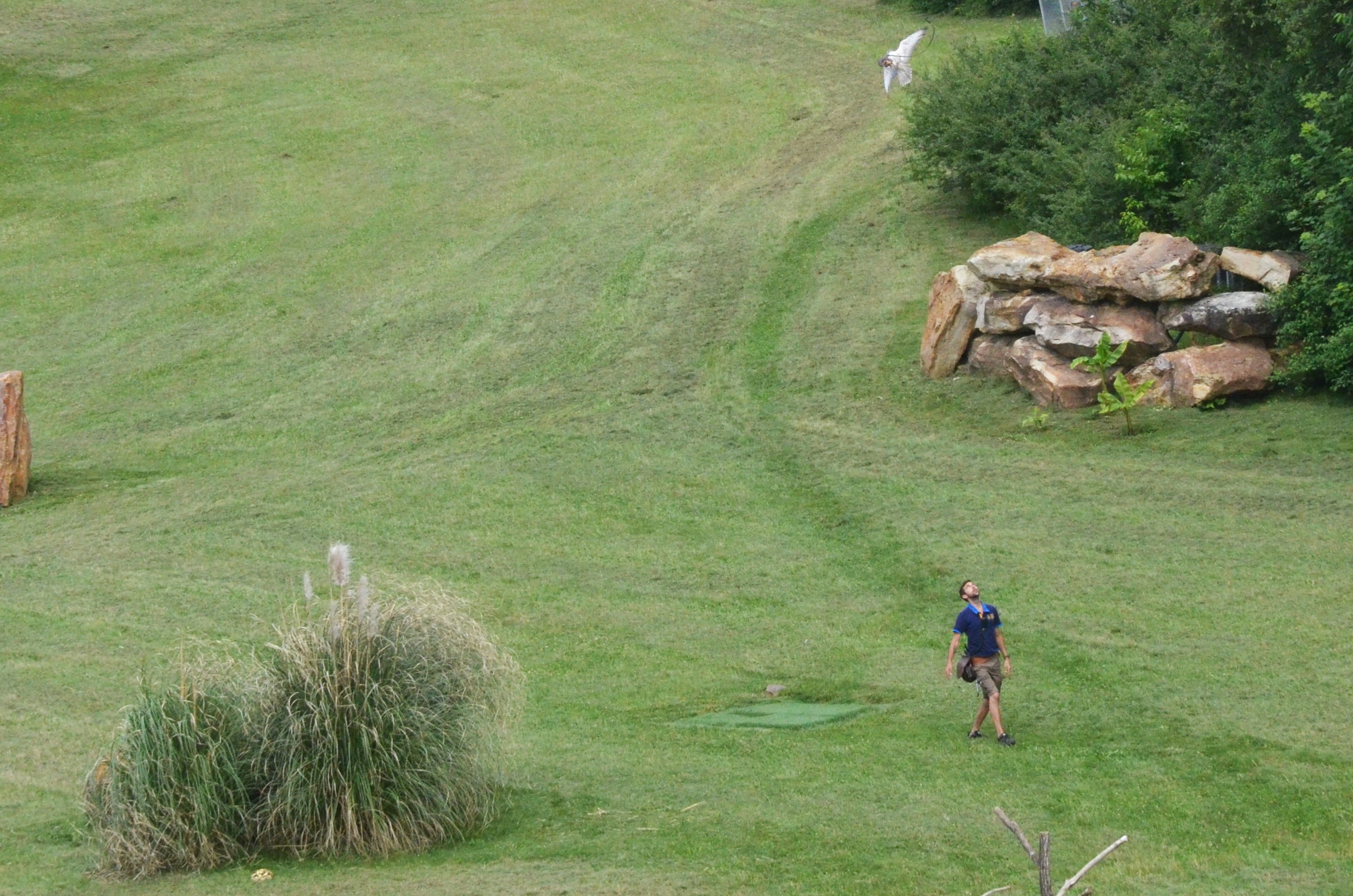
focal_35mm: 105
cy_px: 448
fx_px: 3938
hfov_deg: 19.5
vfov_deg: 13.0
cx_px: 676
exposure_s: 1/1250
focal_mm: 70
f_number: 9
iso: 2500
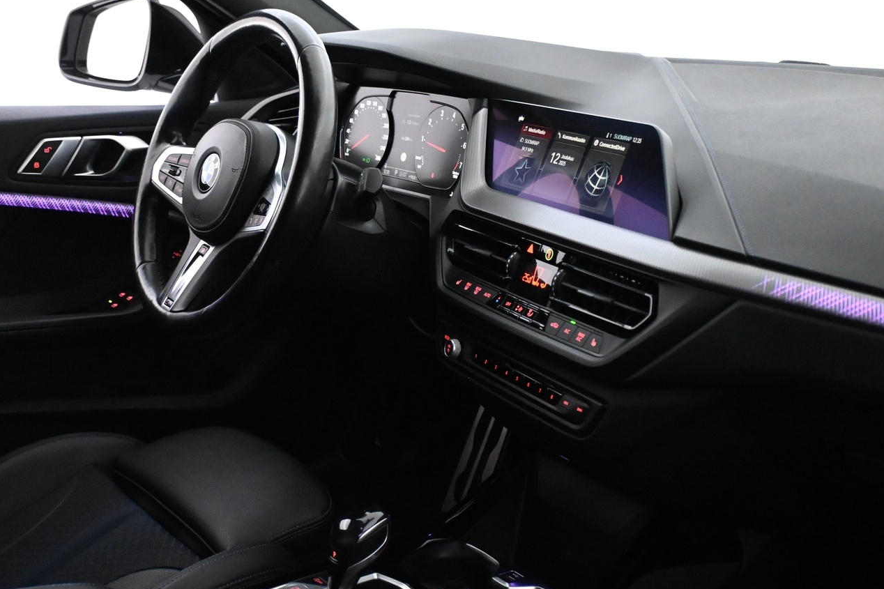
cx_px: 473
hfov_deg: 41.9
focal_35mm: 47
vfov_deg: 28.7
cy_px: 268
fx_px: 1153
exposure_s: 1/60
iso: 6400
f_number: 4.2
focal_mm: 24.5
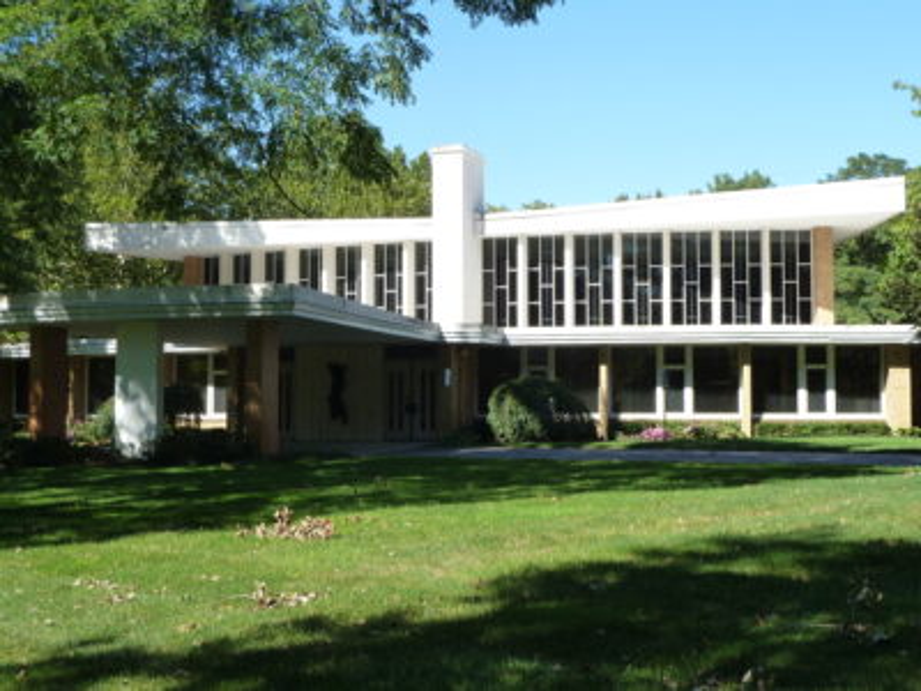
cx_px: 460
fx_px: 1277
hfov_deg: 39.7
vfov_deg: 30.3
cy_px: 346
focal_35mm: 48
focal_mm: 7.9
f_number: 4
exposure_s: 1/320
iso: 125
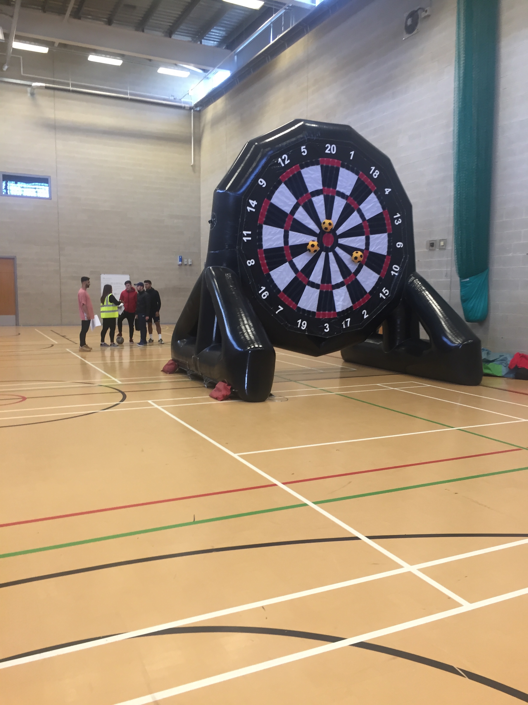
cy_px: 352
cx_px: 264
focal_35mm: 29
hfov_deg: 48.2
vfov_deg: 61.7
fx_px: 590
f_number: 2.2
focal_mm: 4.15
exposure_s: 1/33
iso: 80
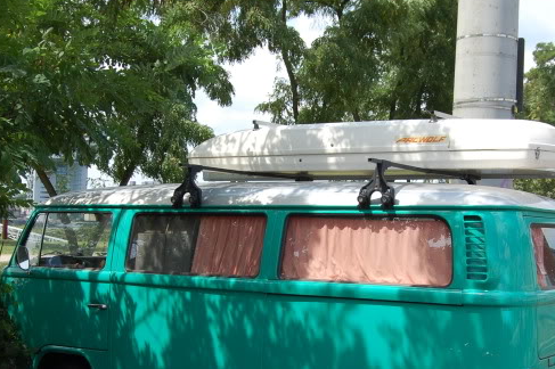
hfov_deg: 31.4
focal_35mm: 64
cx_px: 299
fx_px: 986
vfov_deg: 21.1
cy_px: 258
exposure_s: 1/250
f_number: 8
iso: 200
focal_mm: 26
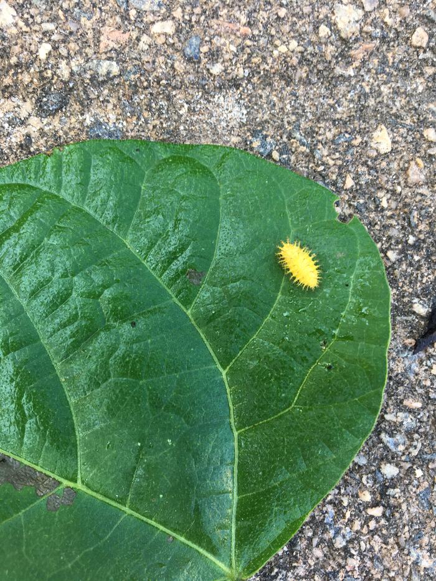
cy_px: 290
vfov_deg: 61.7
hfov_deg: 48.2
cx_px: 218
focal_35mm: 29
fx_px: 487
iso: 40
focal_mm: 4.15
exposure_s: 1/120
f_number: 2.2
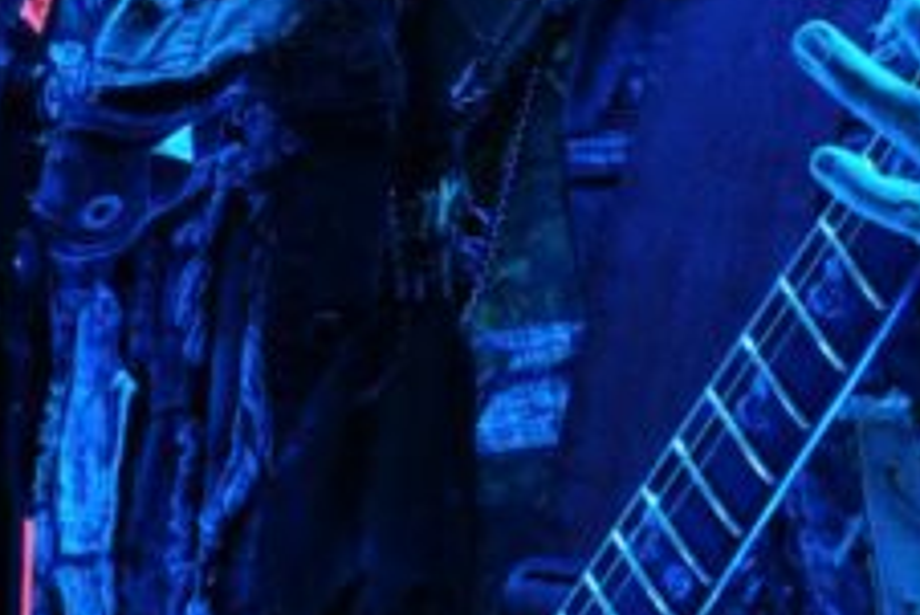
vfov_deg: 1.4
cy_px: -65
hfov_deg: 2.1
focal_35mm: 959
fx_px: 24523
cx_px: 965
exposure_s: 1/320
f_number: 6.3
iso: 2000
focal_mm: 188
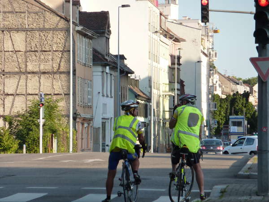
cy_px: 101
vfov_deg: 5.0
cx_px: 134
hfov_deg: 6.6
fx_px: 2331
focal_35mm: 300
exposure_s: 1/160
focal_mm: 49.2
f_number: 4.9
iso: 125
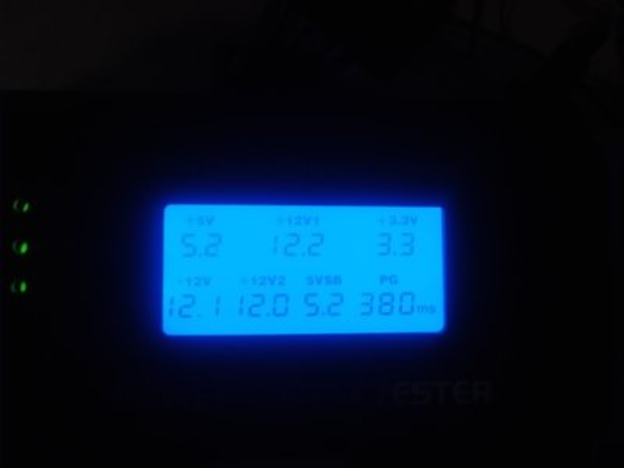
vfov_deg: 48.2
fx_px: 523
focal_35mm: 29
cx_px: 312
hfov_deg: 61.7
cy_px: 234
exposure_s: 1/30
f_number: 1.9
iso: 40
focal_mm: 2.47
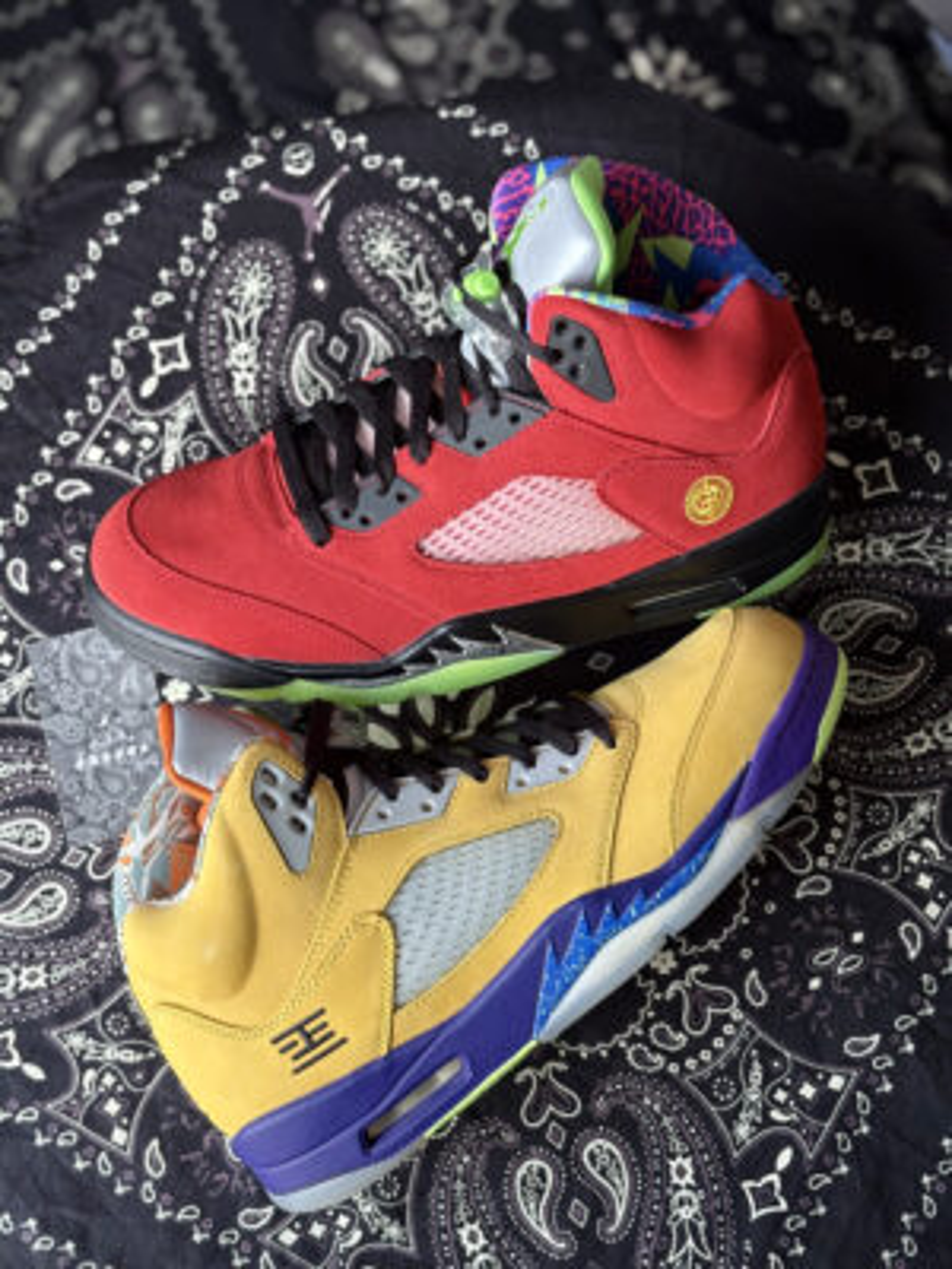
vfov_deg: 36.8
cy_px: 634
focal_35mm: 52
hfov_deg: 28.0
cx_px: 476
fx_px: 1907
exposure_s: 1/78
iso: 50
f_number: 1.6
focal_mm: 5.96
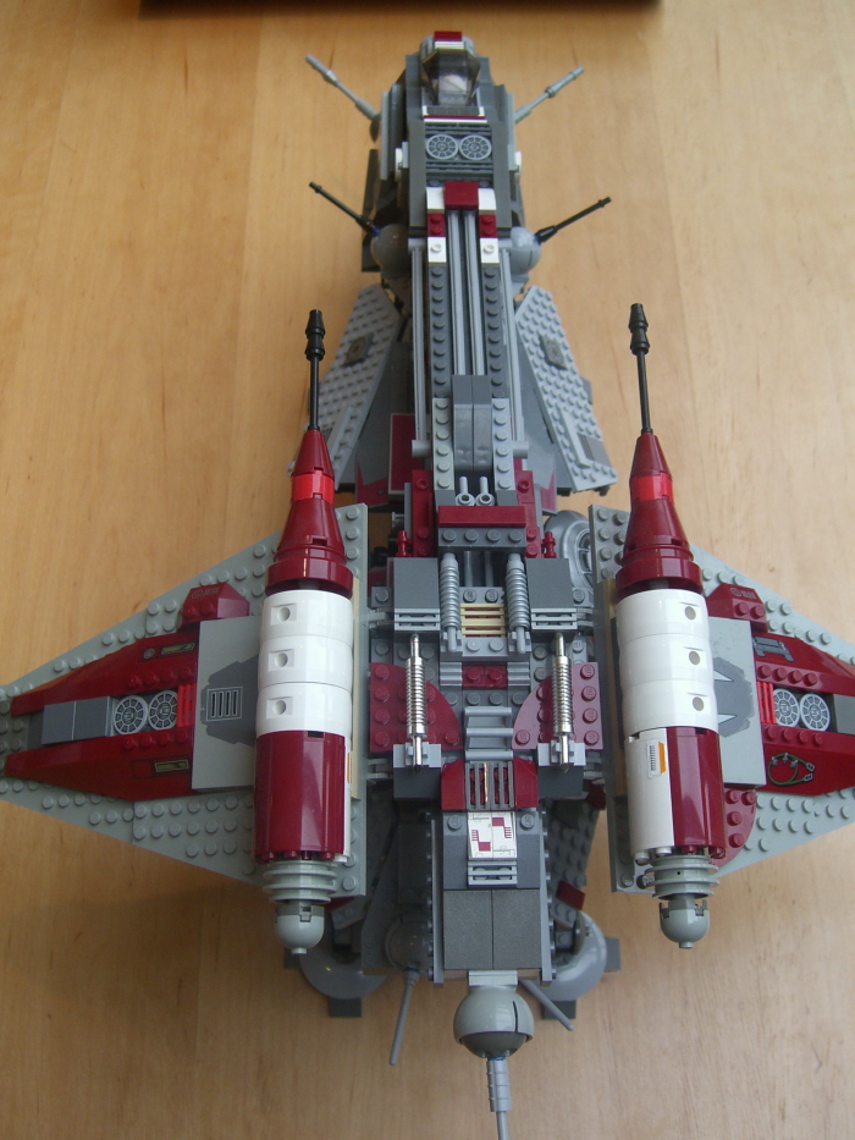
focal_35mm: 38
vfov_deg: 49.0
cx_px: 428
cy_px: 570
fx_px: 1251
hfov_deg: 37.7
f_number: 2.8
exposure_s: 1/100
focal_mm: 7.9
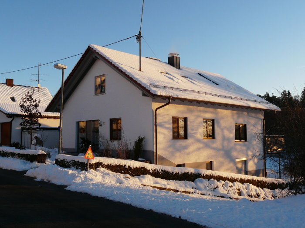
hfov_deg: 51.4
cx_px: 152
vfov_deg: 39.7
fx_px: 317
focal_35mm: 36
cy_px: 114
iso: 100
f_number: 5
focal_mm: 4.6
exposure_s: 1/200
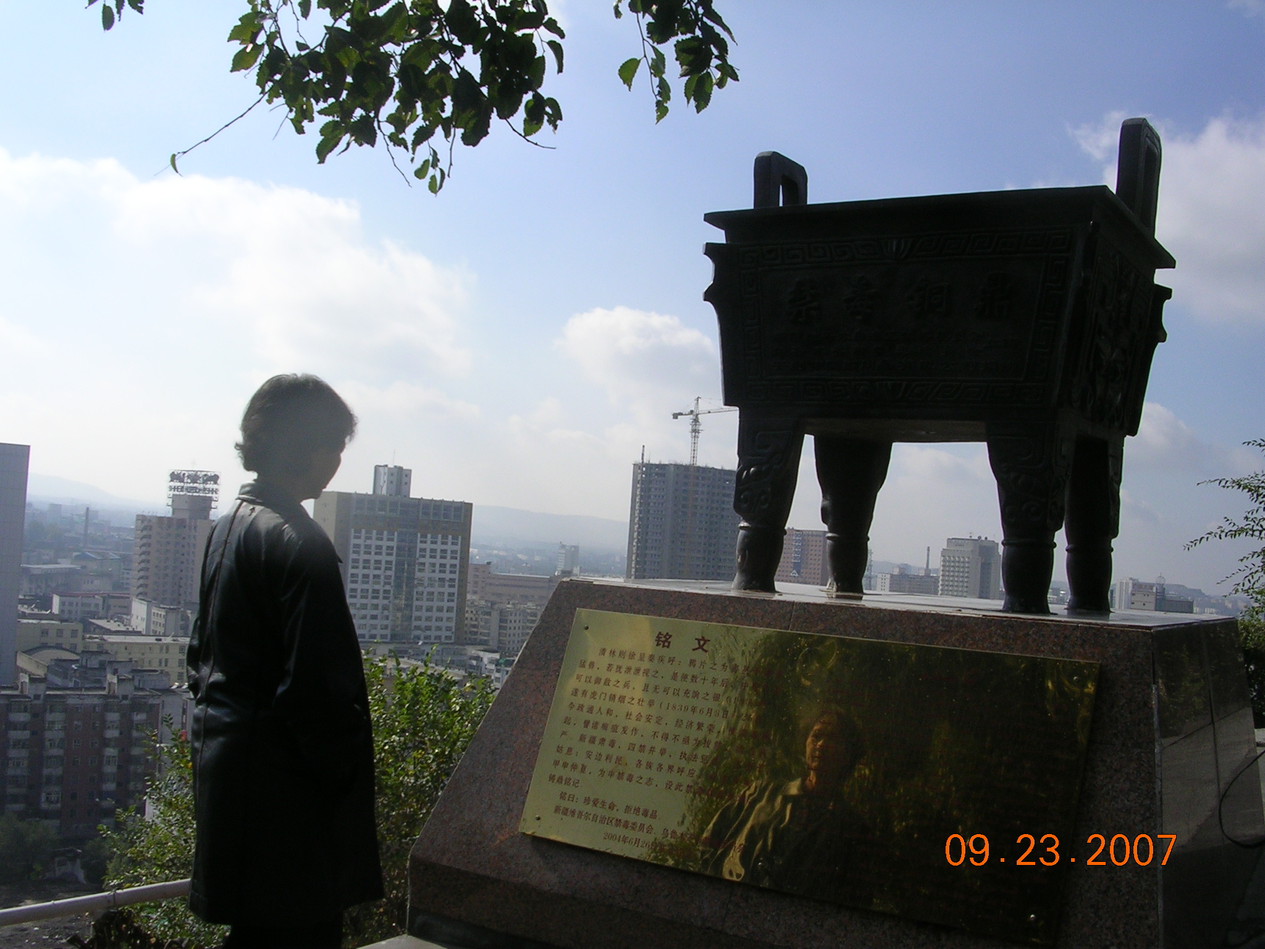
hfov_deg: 49.0
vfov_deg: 37.7
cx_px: 632
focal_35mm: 38
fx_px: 1389
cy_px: 474
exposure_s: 1/590
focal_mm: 5.8
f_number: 5.6
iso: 50
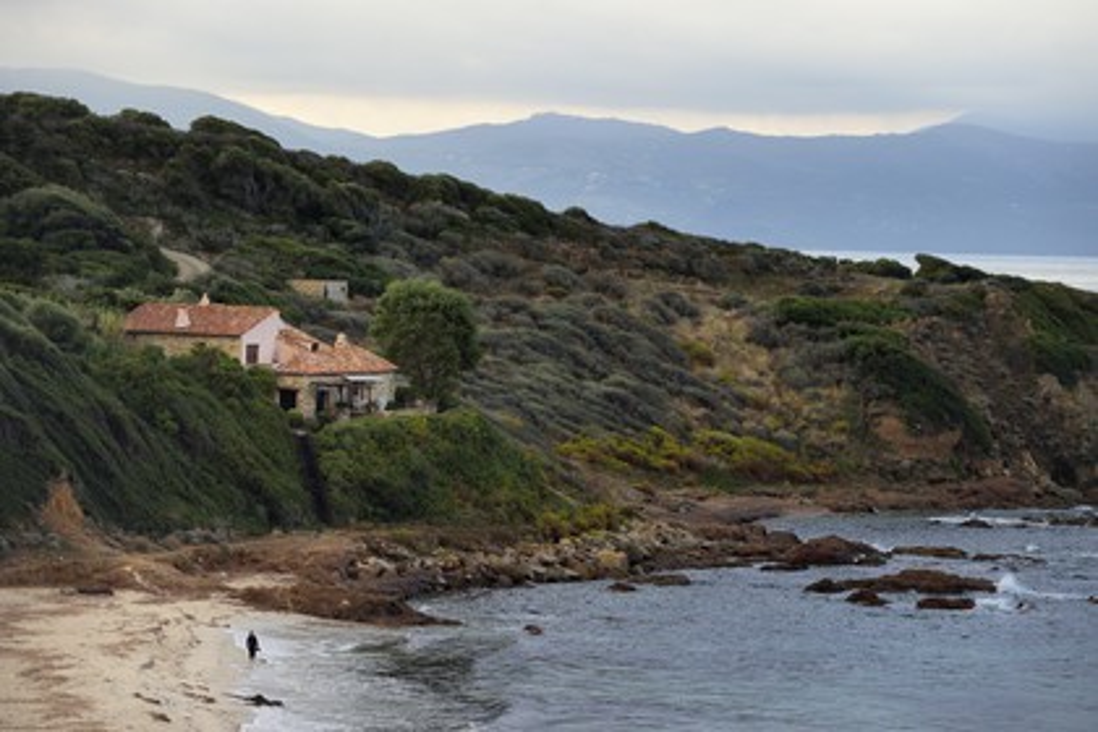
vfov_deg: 8.9
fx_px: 4727
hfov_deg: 13.2
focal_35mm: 155
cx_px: 549
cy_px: 366
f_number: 5.6
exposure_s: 1/250
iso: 200
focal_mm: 155
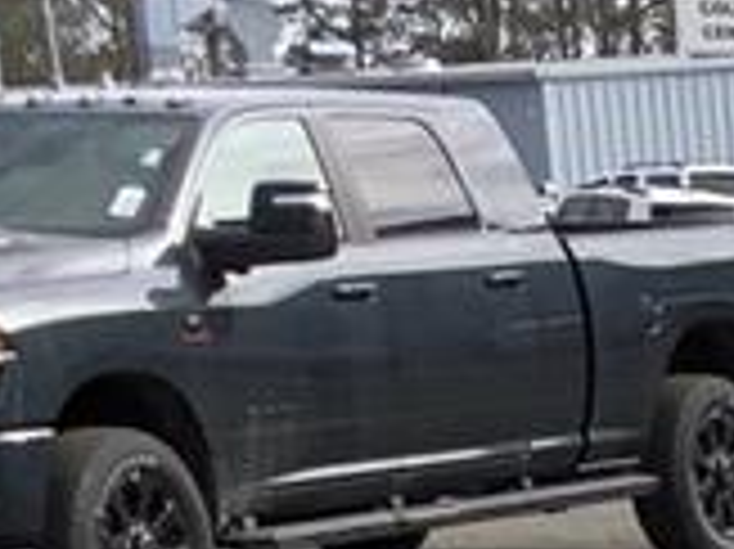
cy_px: 1642
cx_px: 2116
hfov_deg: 8.6
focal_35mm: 195
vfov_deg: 6.9
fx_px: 4132
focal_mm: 3.3
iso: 25
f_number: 2.4
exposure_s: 1/721
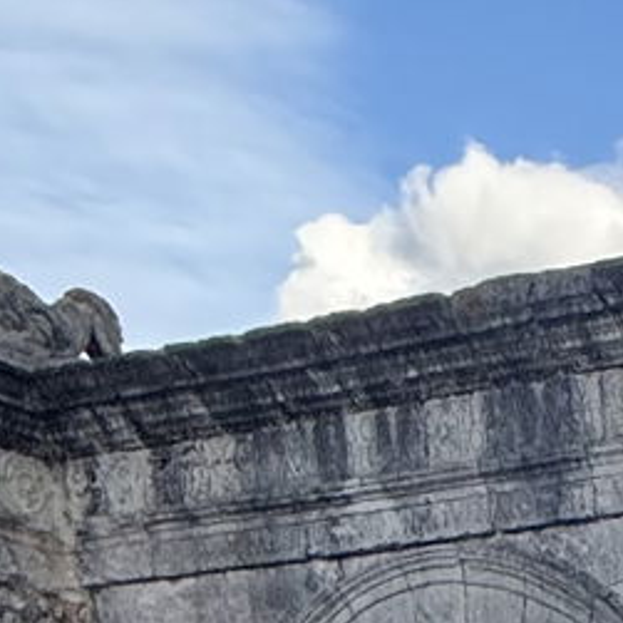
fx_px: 2138
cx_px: 1579
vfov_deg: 11.6
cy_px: 1729
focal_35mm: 105
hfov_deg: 12.4
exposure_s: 1/619
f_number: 2.2
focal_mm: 2.22
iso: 50
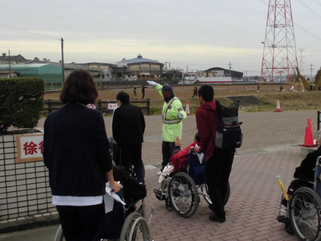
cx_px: 223
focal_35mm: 45
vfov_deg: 32.2
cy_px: 114
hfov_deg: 41.3
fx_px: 417
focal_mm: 4.6
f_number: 3.5
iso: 100
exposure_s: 1/400
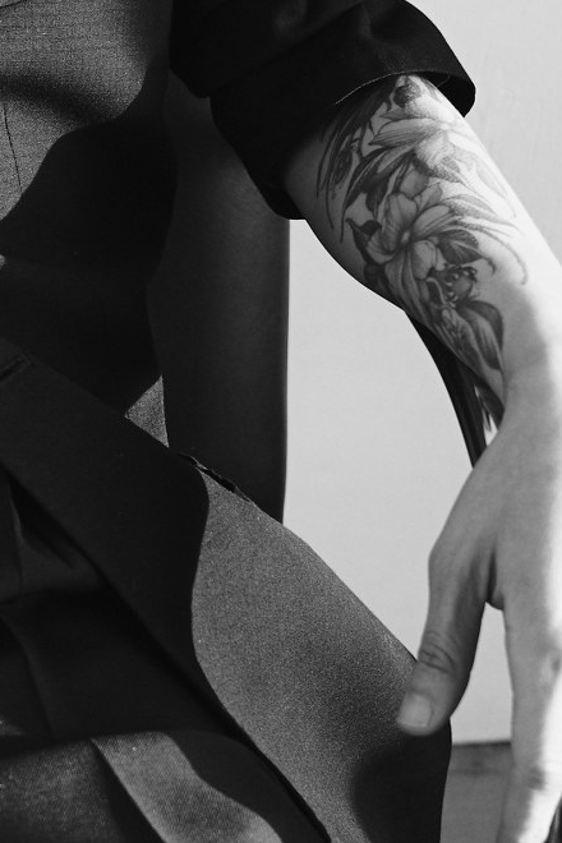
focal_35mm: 125
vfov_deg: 16.0
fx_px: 2927
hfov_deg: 10.6
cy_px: -42
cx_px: -298
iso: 100
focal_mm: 33
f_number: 4
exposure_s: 1/160
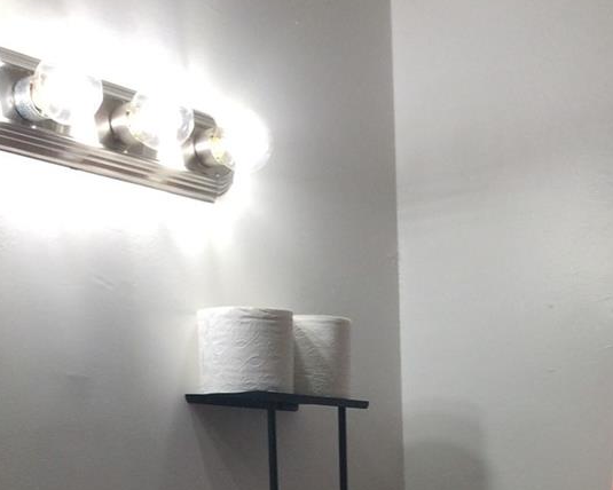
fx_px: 1270
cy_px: 659
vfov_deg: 19.9
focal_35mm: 70
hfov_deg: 27.1
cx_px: 360
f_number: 2.4
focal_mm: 3.3
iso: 50
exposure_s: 1/60
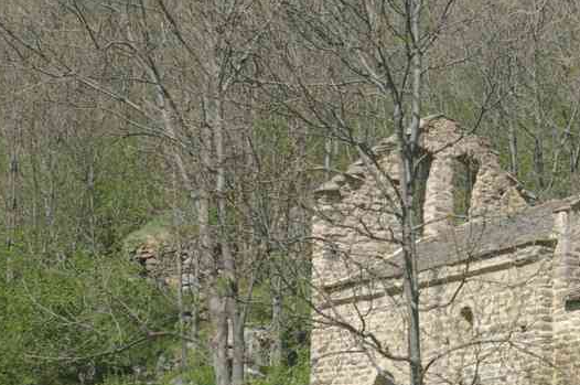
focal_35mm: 143
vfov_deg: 9.5
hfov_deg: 14.2
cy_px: 328
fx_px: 2300
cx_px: 523
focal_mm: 50
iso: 100
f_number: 9.5
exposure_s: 1/125
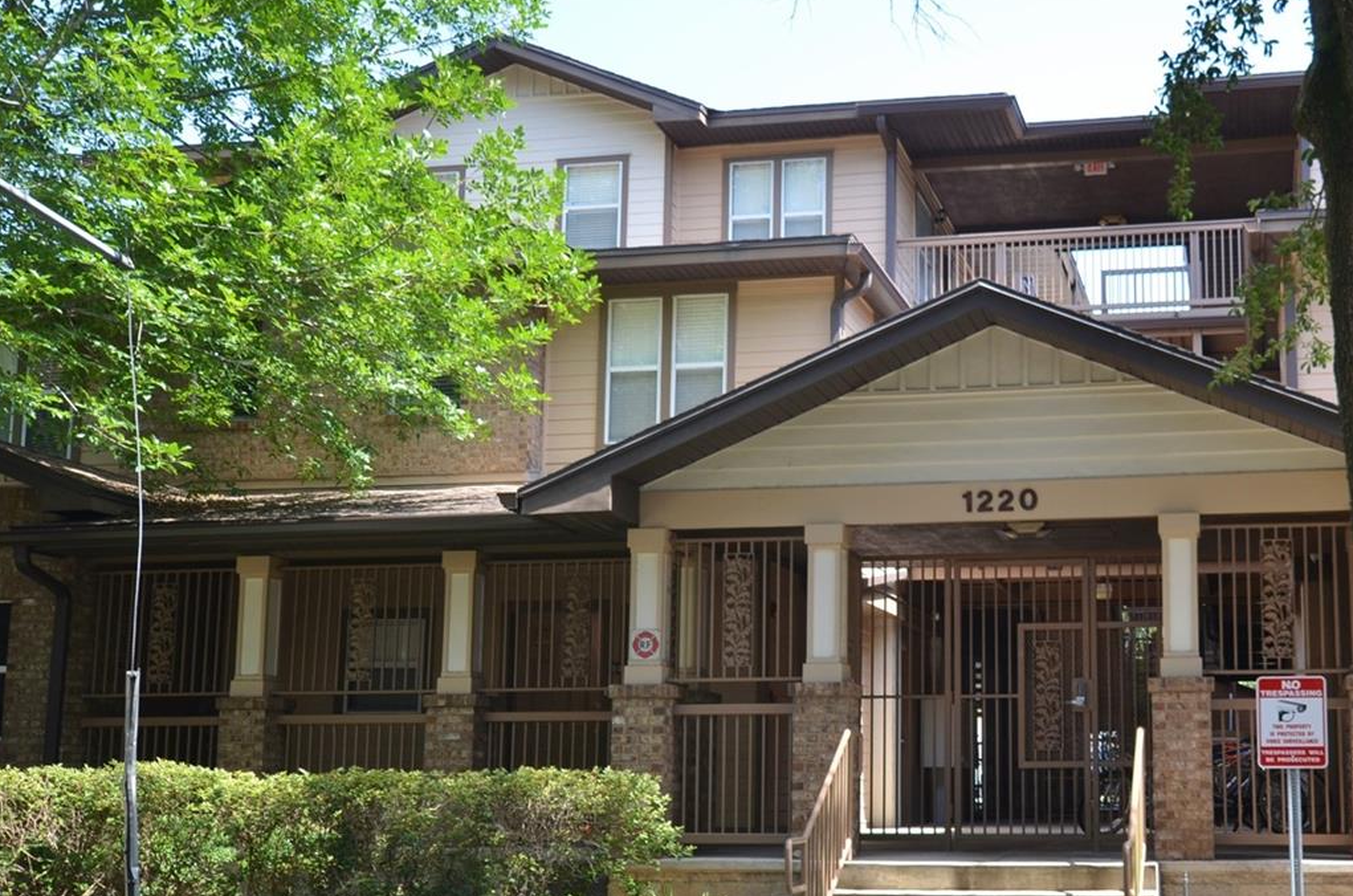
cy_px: 523
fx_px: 1763
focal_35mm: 47
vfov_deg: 28.5
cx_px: 973
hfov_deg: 41.1
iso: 200
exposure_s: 1/160
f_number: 6.3
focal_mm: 20
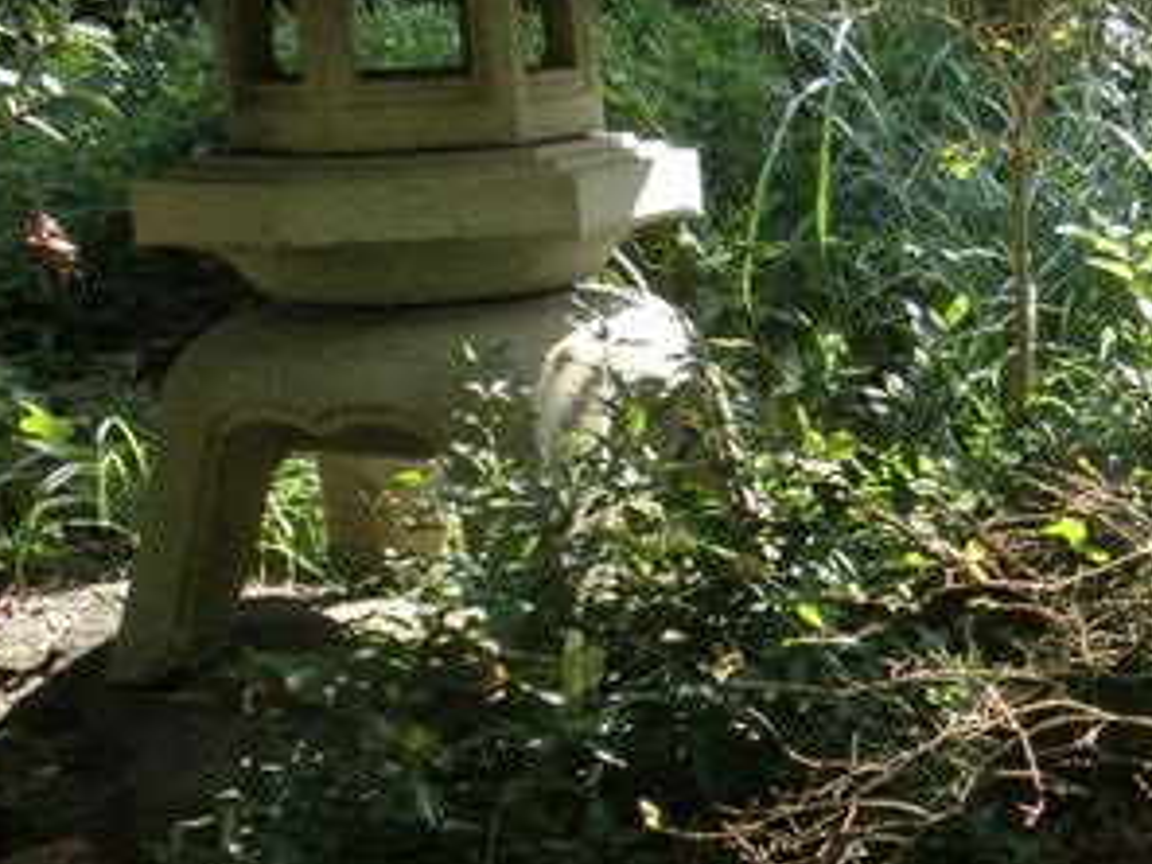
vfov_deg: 14.7
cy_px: 630
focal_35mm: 100
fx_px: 3328
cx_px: 1444
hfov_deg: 18.4
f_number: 3.5
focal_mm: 6.6
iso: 64
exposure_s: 1/125
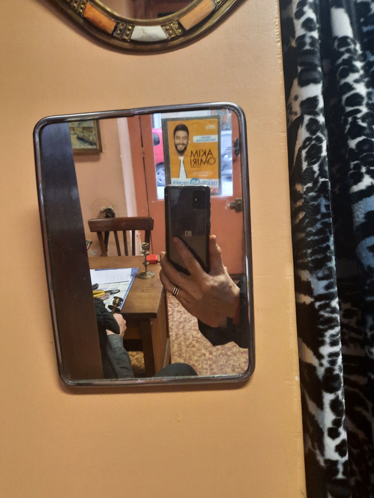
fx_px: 360
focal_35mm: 25
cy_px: 249
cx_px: 187
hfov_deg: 54.9
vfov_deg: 69.4
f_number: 2
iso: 320
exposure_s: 1/33
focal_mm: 4.6
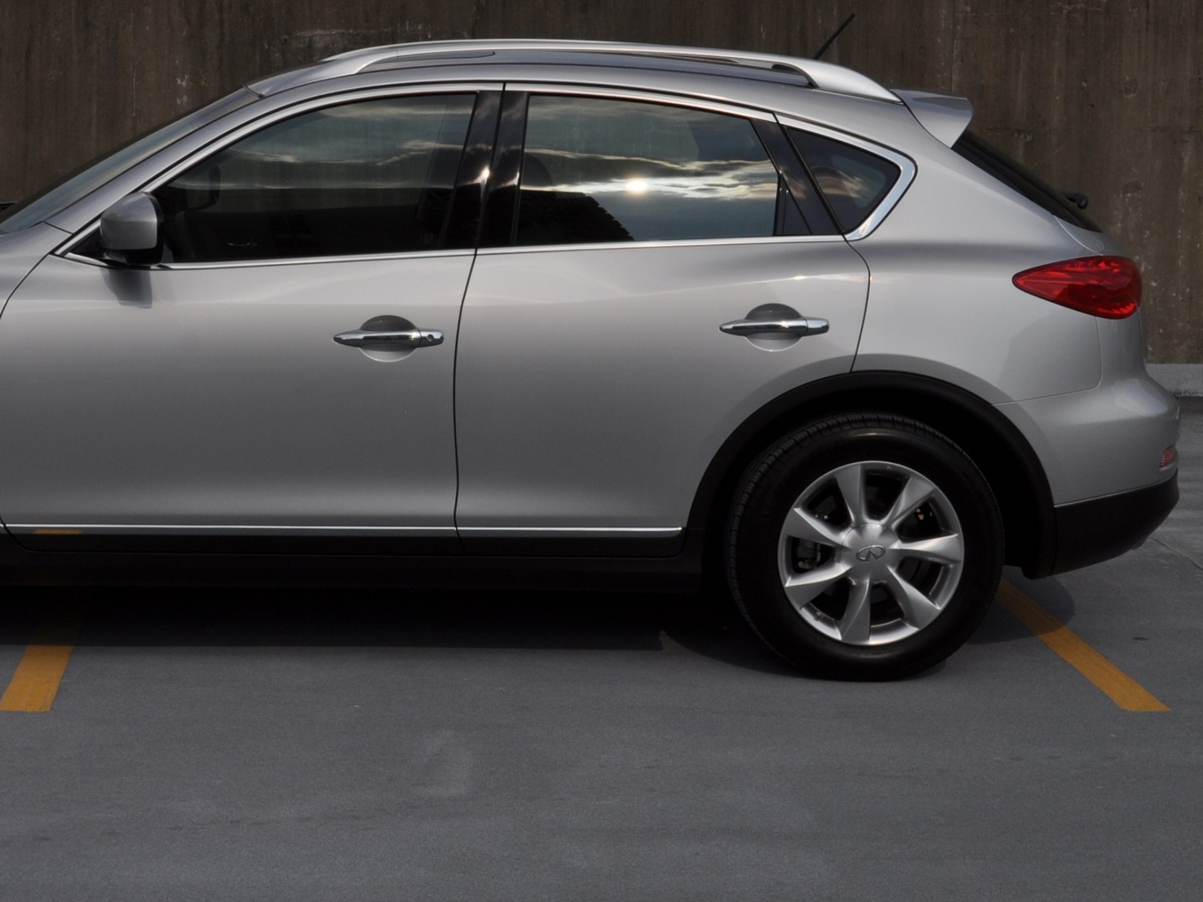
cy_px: 323
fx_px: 2461
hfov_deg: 27.3
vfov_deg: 20.7
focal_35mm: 71
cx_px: 384
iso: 200
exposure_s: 1/500
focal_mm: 29
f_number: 11
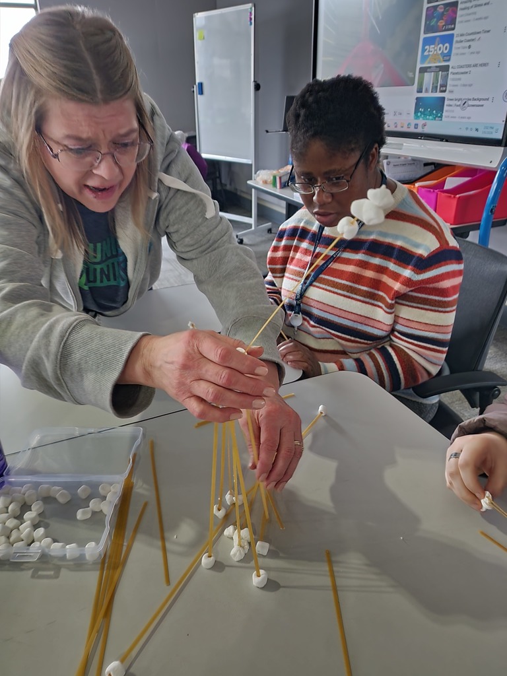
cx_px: 254
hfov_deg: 58.9
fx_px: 449
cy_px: 338
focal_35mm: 23
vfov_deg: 73.9
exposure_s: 1/9.99
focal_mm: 6.4
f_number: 1.8
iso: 125
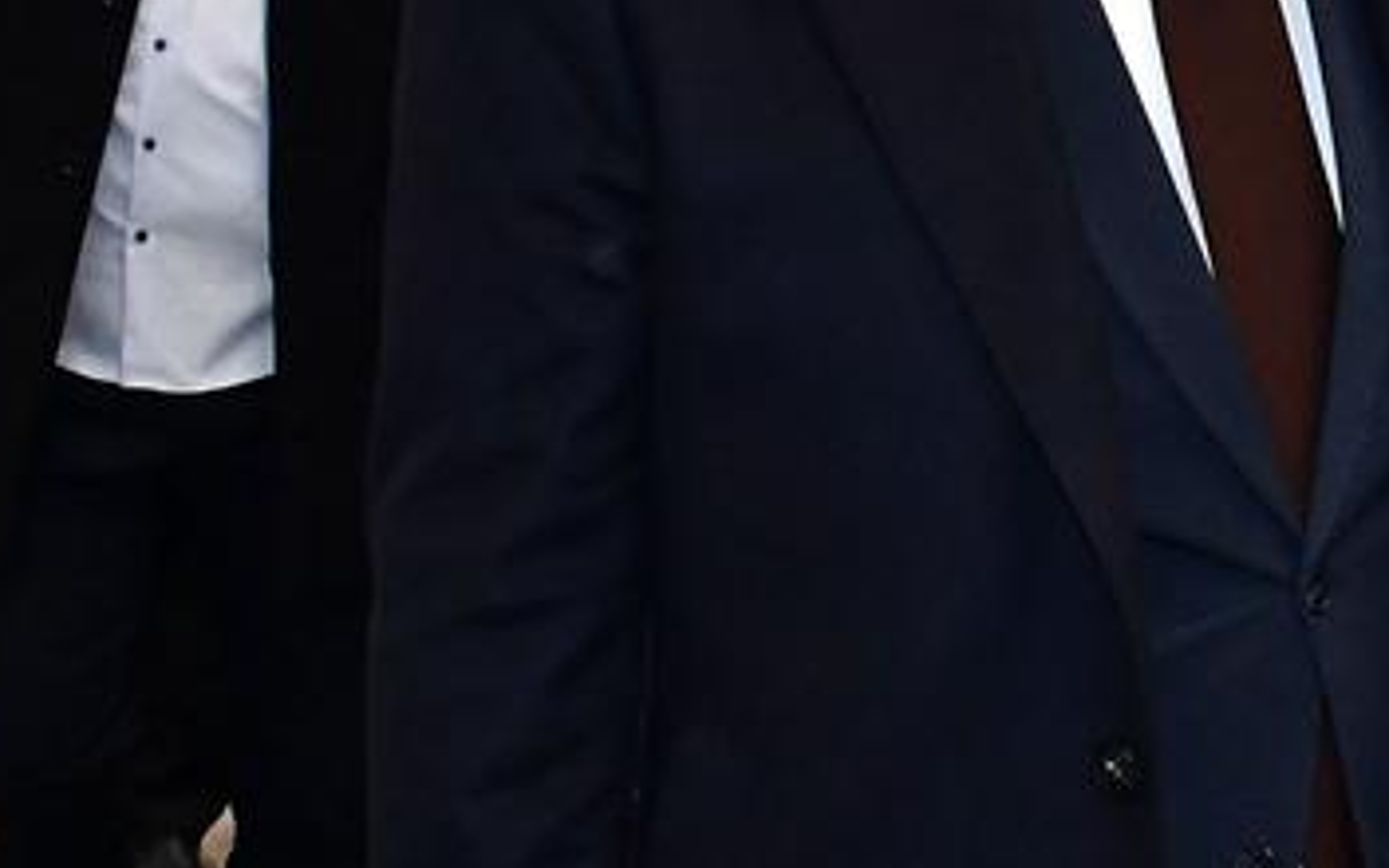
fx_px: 4732
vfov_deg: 10.5
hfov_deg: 16.1
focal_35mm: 125
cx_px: 1649
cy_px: 653
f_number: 10
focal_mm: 18
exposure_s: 1/200
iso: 3200
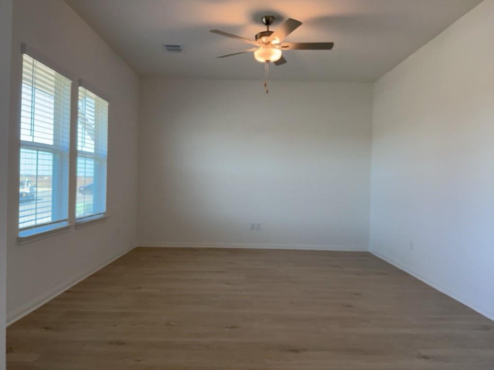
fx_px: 385
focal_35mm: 27
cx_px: 247
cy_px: 185
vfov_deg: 51.4
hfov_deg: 65.3
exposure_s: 1/100
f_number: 1.8
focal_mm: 3
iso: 50
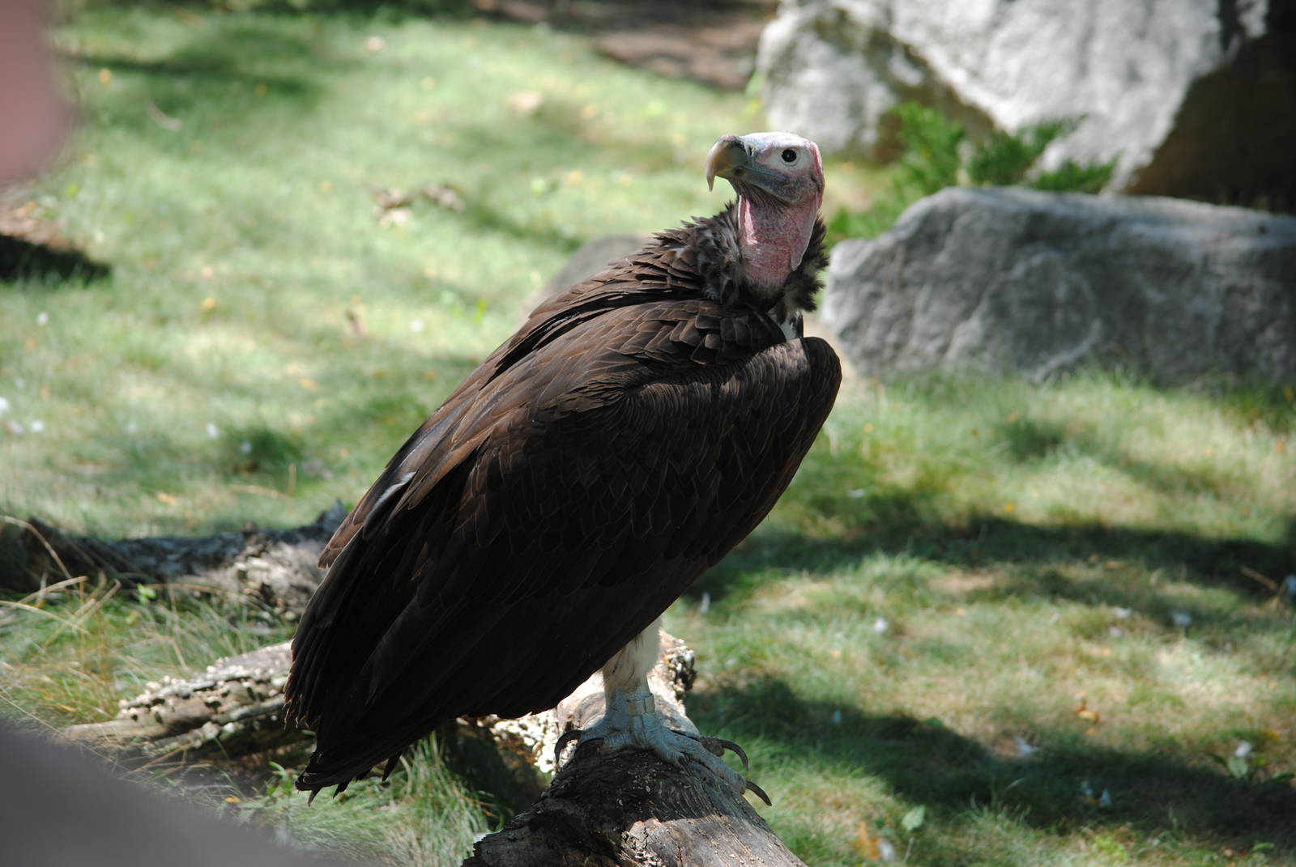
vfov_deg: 7.3
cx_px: 648
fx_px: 6758
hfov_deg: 11.0
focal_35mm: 188
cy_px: 434
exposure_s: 1/160
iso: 100
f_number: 4.8
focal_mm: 125
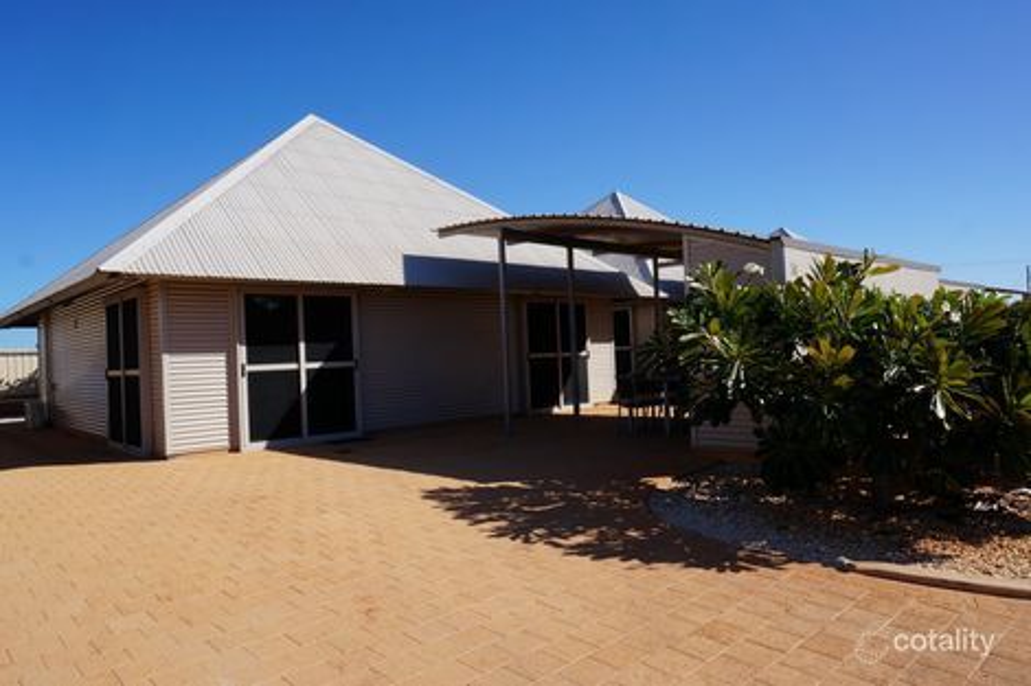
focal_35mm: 24
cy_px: 343
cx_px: 516
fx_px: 687
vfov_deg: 53.1
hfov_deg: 73.8
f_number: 13
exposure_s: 1/125
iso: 100
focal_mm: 16
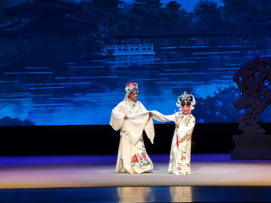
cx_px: 136
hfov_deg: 15.6
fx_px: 986
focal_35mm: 126
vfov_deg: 11.8
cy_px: 102
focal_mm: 7.48
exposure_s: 1/120
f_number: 2.4
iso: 80
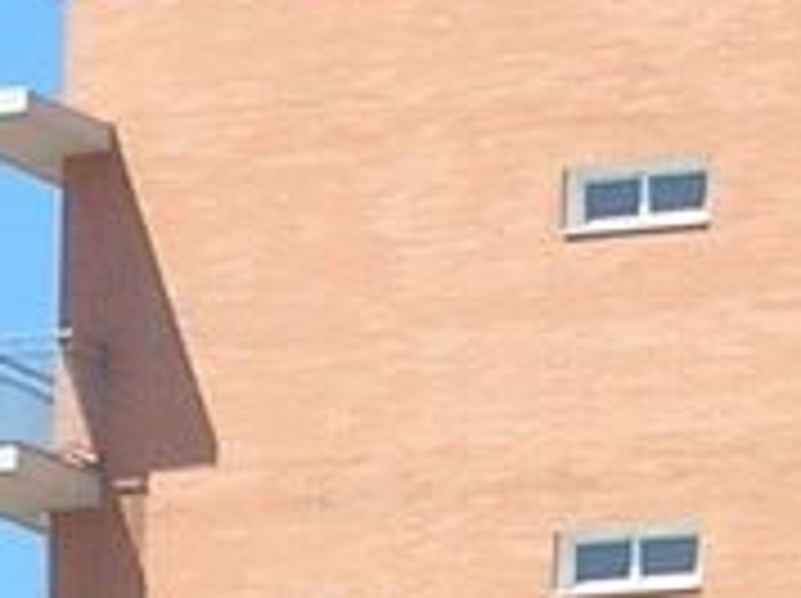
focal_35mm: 591
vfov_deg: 2.5
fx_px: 13657
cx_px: -612
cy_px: 1376
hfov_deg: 3.3
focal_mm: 13.6
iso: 50
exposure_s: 1/120
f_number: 7.2
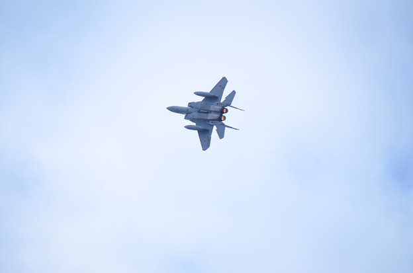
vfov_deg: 3.0
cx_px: 206
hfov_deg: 4.6
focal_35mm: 450
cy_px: 136
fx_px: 5151
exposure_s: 1/500
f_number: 5.6
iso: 200
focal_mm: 300
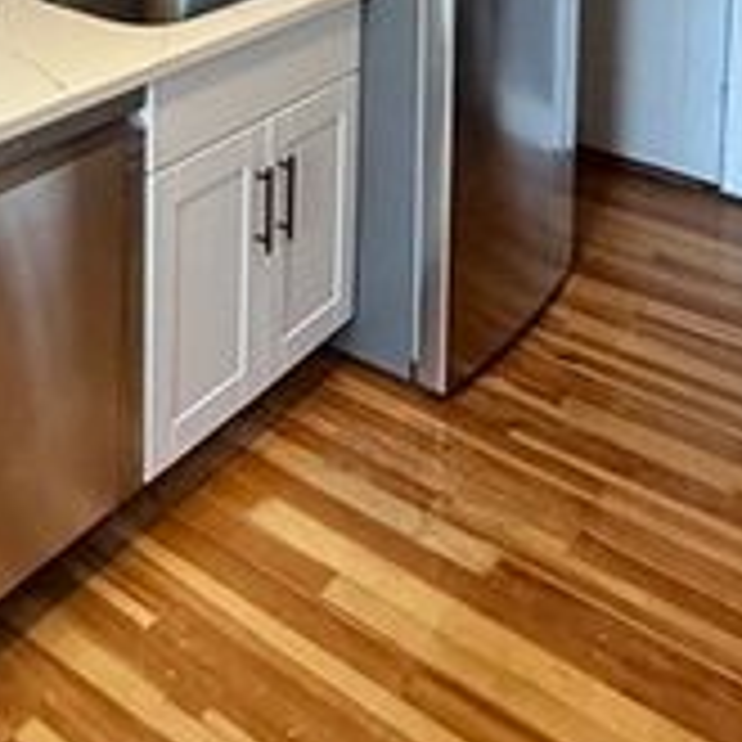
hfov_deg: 32.4
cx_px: 81
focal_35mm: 50
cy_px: -277
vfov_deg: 27.2
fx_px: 1213
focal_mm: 2.22
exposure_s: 1/60
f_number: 2.2
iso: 800
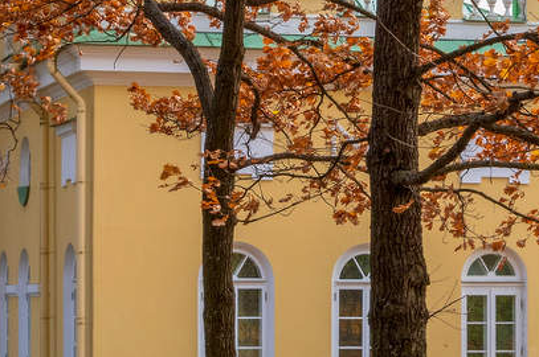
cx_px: 246
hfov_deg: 13.7
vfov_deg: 9.1
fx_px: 2238
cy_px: 151
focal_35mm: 150
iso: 200
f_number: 10
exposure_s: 1/125
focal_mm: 29
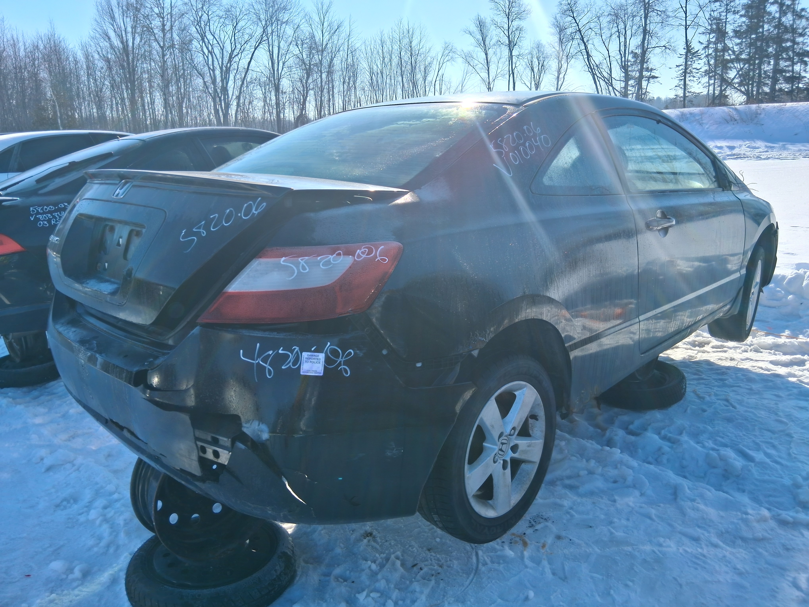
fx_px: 608
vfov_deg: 53.1
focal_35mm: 26
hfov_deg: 67.3
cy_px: 304
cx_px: 404
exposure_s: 1/796
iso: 25
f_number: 1.8
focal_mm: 3.98
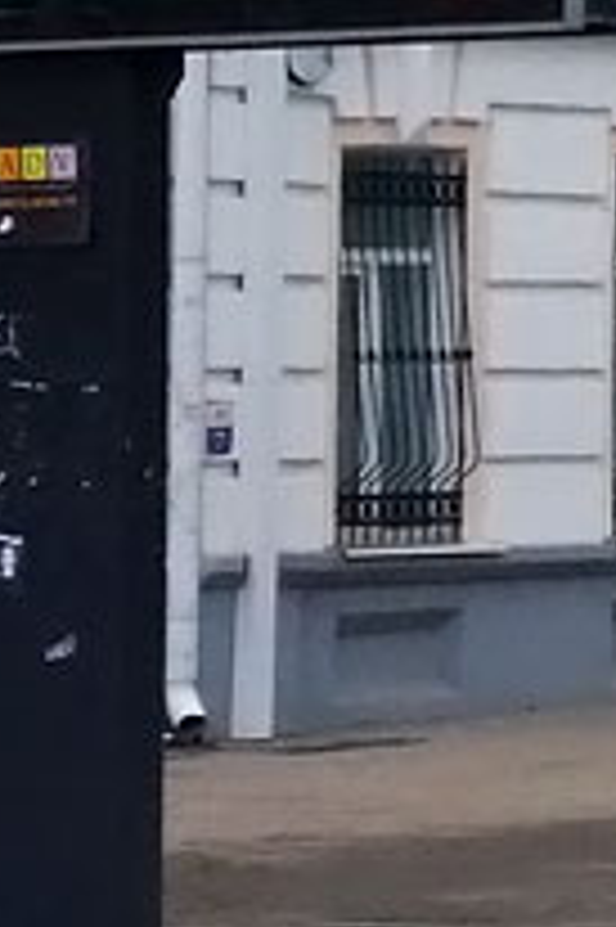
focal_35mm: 262
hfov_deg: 4.7
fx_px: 6735
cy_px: -256
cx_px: 2626
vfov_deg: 7.8
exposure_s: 1/500
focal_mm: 16.59
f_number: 3.2
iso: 800
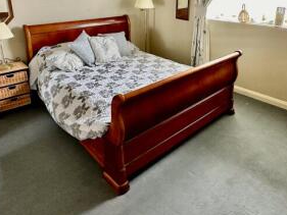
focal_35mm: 29
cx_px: 159
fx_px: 241
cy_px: 59
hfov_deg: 61.5
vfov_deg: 46.8
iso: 320
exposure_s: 1/66
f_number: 2.2
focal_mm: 2.22
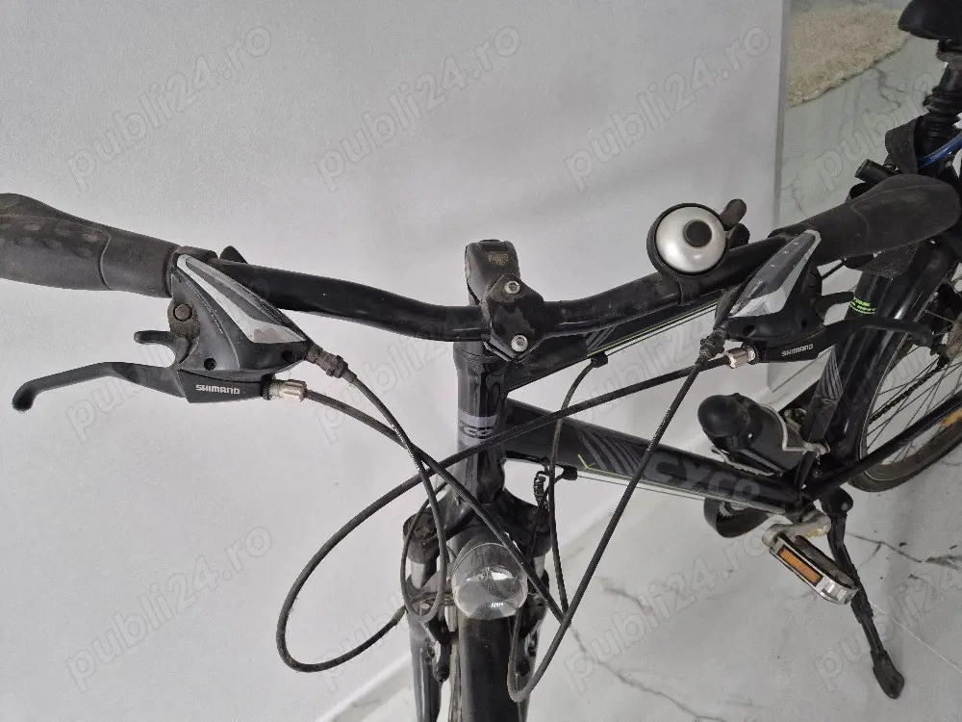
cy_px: 361
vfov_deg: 58.9
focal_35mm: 23
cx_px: 481
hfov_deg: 73.9
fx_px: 639
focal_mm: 5.4
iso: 400
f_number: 1.8
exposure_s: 1/100
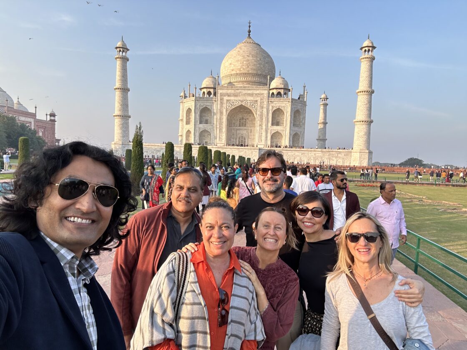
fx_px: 310
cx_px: 234
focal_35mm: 23
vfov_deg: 58.9
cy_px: 175
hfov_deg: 73.9
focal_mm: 2.69
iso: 25
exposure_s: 1/226
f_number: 1.9
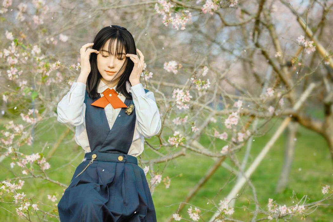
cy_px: 111
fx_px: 740
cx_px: 166
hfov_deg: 25.4
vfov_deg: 17.1
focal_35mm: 80
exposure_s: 1/200
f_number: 2.8
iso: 50
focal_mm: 81
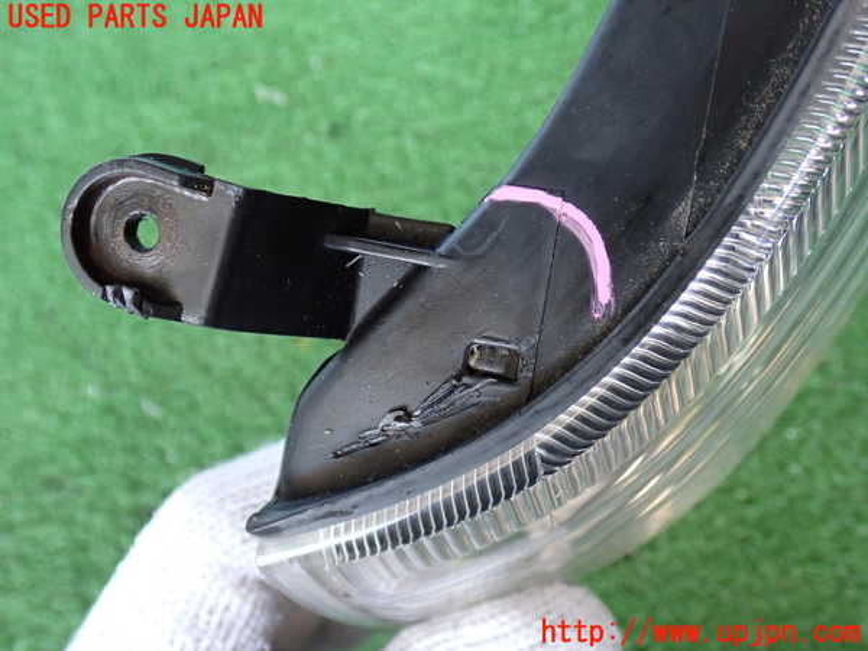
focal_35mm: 36
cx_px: 434
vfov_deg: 39.7
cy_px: 326
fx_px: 903
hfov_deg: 51.4
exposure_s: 1/40
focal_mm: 6.37
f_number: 2.5
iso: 400
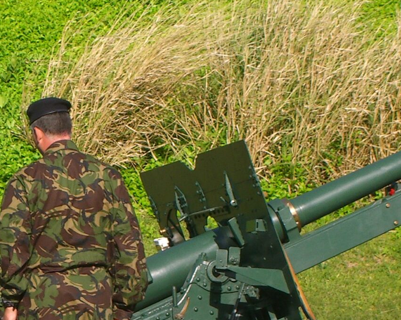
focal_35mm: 336
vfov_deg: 4.6
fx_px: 3987
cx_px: -99
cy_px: 307
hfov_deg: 5.7
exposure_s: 1/250
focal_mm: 23.7
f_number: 7.4
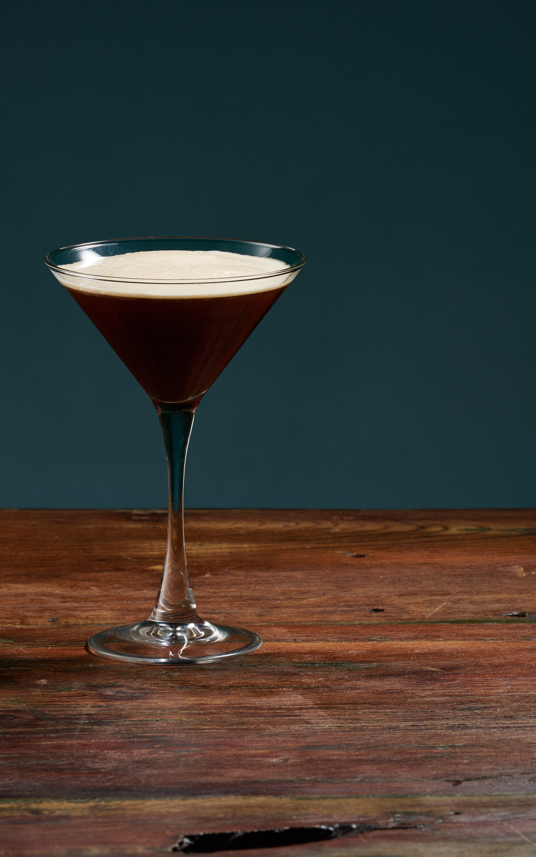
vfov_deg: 7.3
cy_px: 370
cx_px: 174
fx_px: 6707
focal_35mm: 287
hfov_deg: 4.6
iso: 200
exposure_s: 1/200
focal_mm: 195
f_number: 16
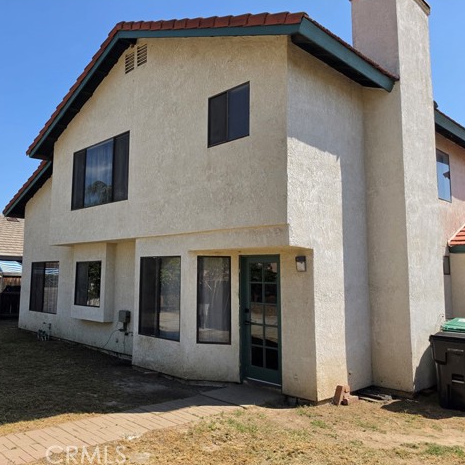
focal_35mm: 28
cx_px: 164
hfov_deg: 56.3
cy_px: 229
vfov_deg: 57.3
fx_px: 426
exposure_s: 1/5294
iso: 64
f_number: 1.4
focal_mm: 6.5
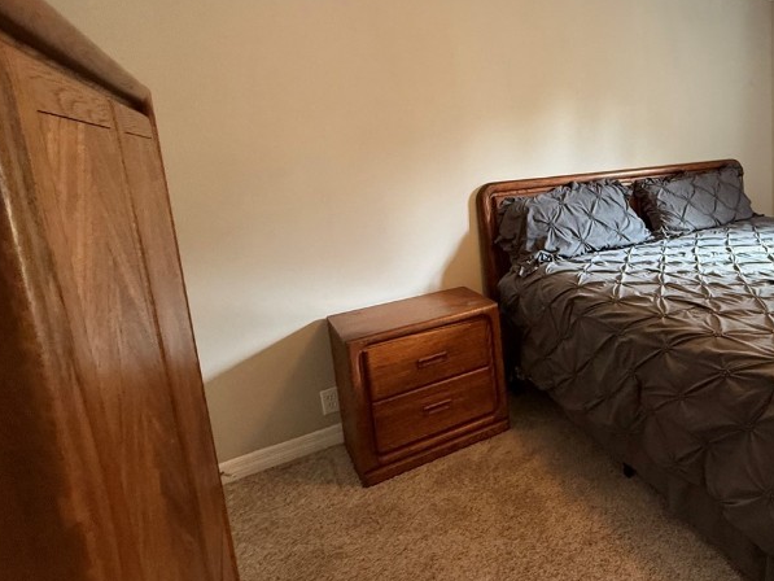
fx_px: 537
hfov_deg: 64.2
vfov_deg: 56.1
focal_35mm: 24
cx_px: 637
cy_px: 214
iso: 400
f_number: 2.2
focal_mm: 2.22
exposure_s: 1/60
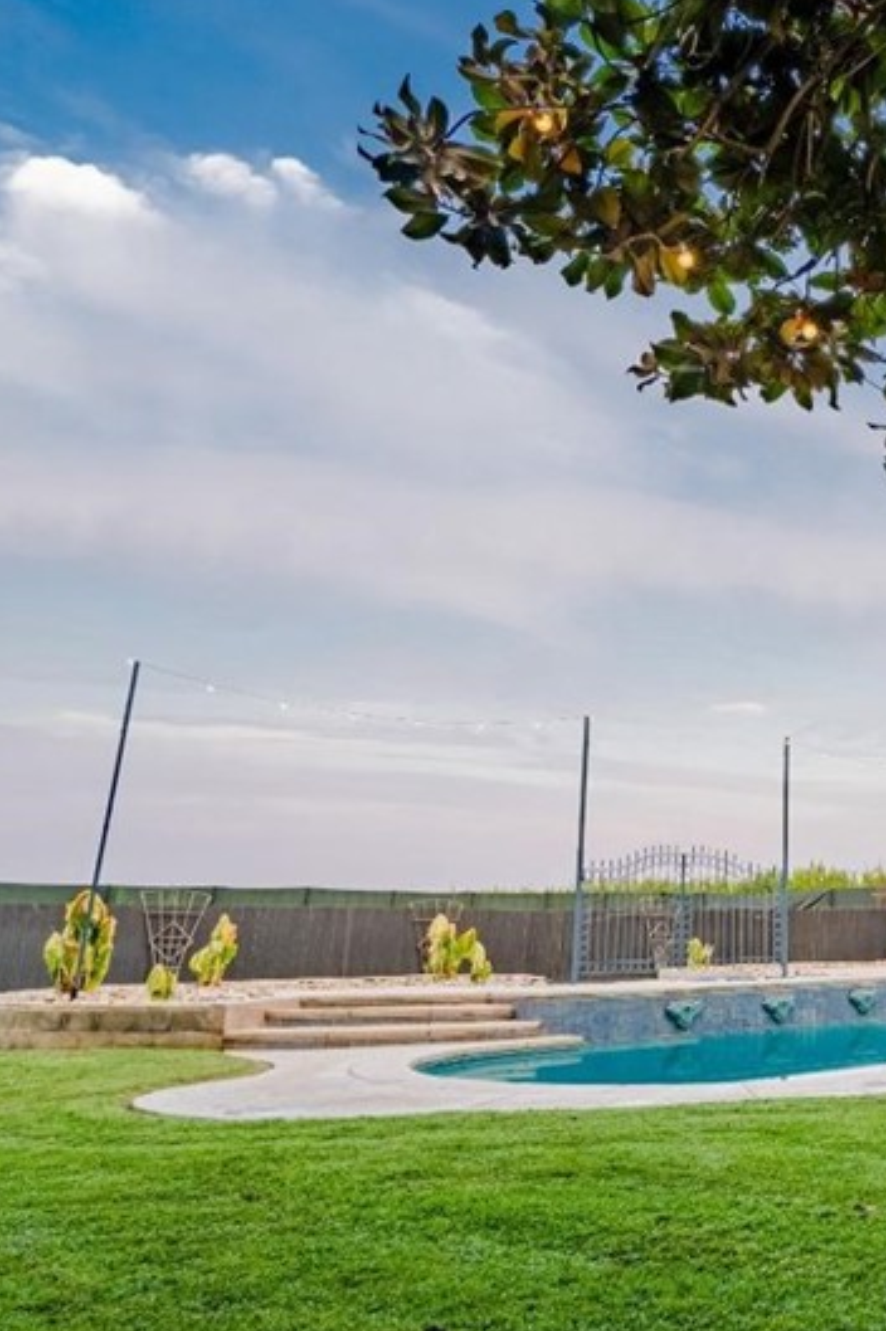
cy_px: 489
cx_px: 899
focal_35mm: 32
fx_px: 1182
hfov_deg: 36.6
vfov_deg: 58.0
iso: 200
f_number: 8
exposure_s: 1/320
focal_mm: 11
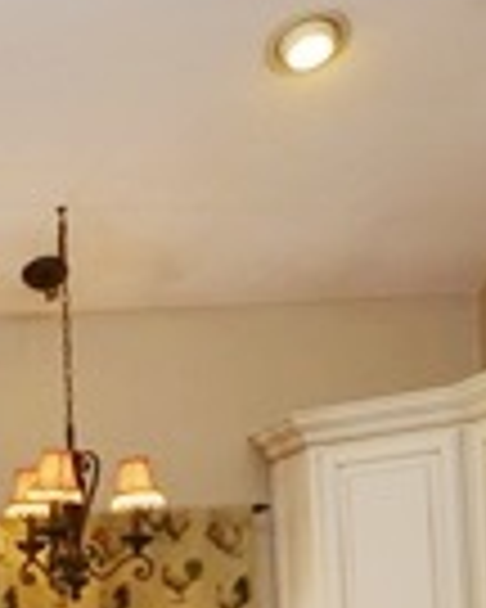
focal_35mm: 83
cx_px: -292
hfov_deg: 16.5
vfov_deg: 21.7
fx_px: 1492
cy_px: 689
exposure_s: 1/100
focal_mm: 10
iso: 200
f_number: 5
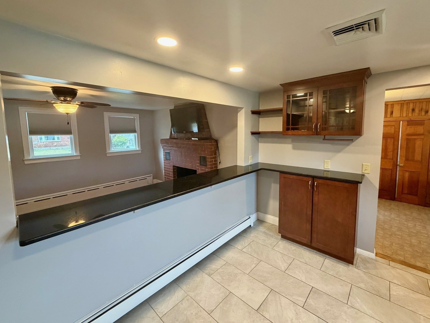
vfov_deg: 85.7
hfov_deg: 102.1
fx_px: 174
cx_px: 215
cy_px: 162
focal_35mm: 14
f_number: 2.2
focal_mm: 2.22
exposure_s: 1/60
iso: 400
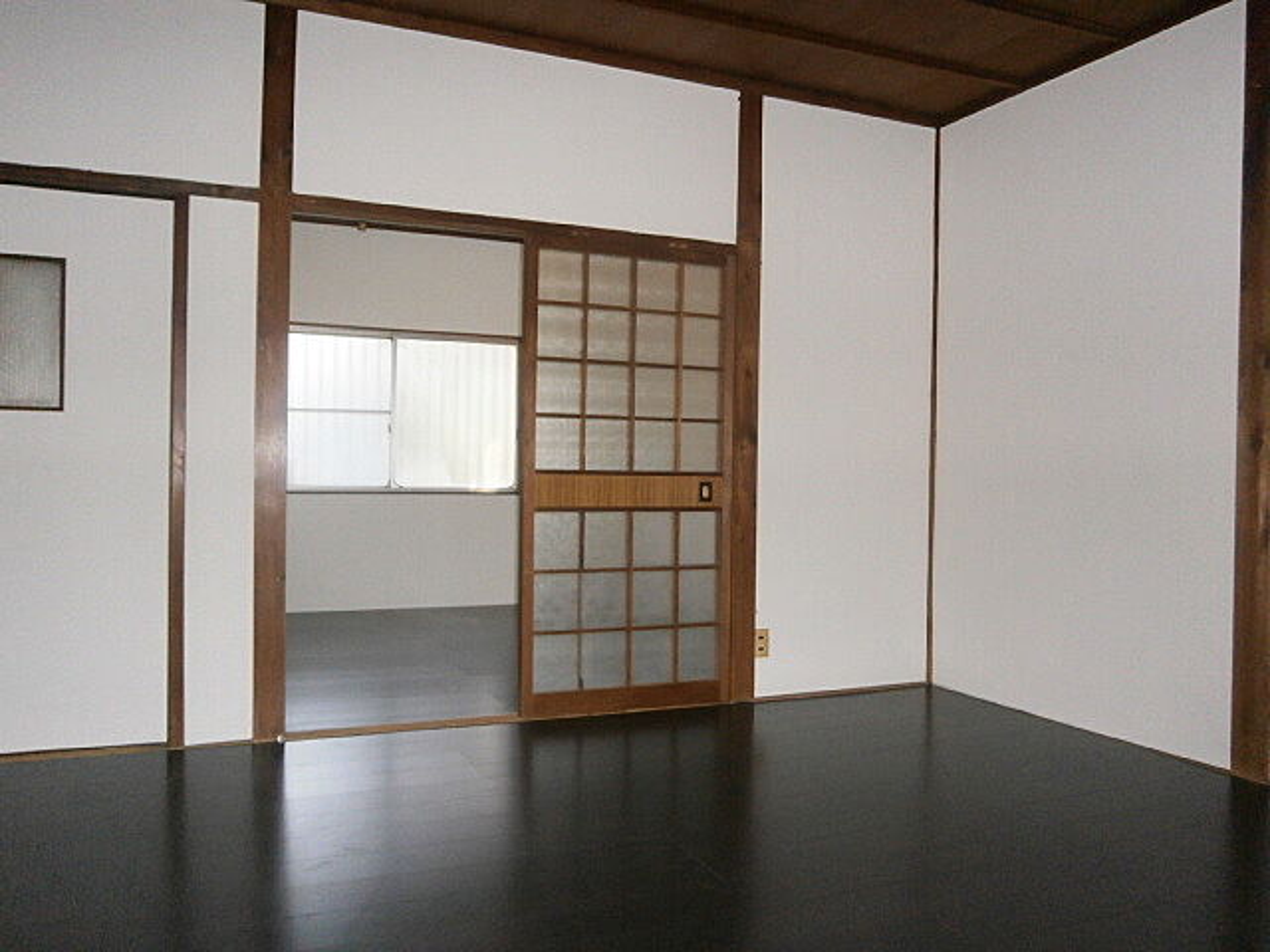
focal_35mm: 26
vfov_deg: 53.1
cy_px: 476
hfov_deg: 67.3
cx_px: 635
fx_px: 954
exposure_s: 1/250
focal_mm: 4.7
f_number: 2.8
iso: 400
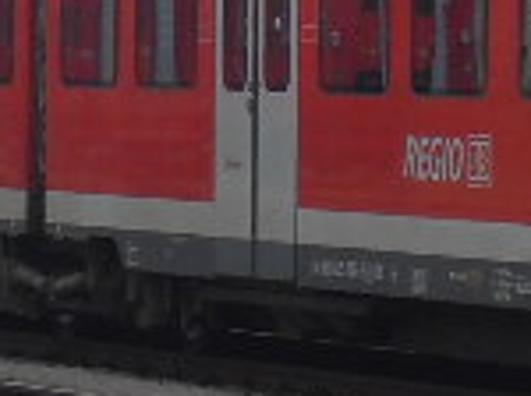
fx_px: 8270
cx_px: 273
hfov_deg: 3.7
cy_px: -39
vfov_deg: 2.7
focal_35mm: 540
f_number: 4.4
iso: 80
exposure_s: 1/350
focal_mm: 13.5
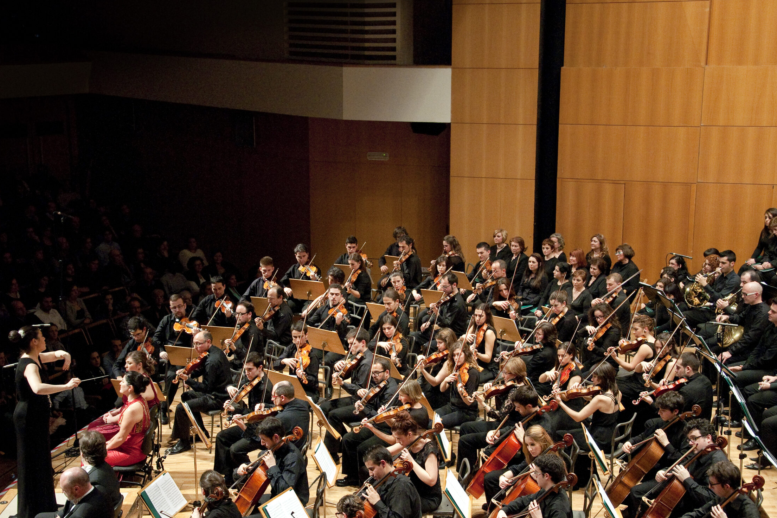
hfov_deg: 33.9
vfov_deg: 23.0
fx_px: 1273
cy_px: 275
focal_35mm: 59
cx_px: 358
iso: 800
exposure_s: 1/100
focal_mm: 34
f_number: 5
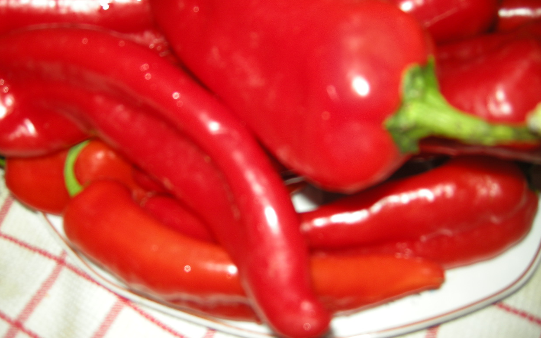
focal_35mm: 38
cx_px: 265
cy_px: 152
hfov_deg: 51.5
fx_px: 560
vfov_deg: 33.5
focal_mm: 7.5
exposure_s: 1/60
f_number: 2.7
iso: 64
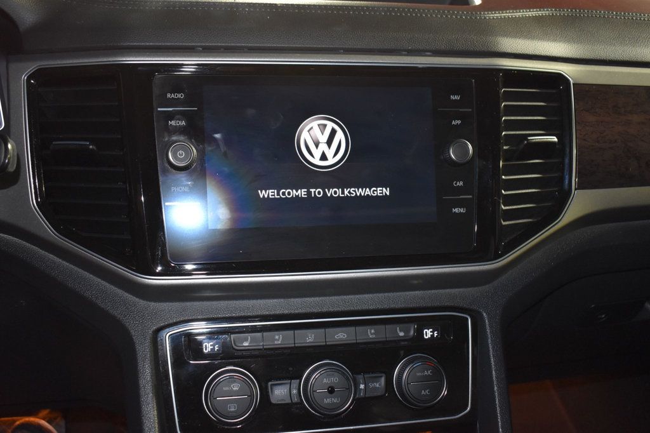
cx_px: 325
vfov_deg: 36.8
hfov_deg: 53.1
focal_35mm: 36
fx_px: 650
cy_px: 216
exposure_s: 1/13
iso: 1600
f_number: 4
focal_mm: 24
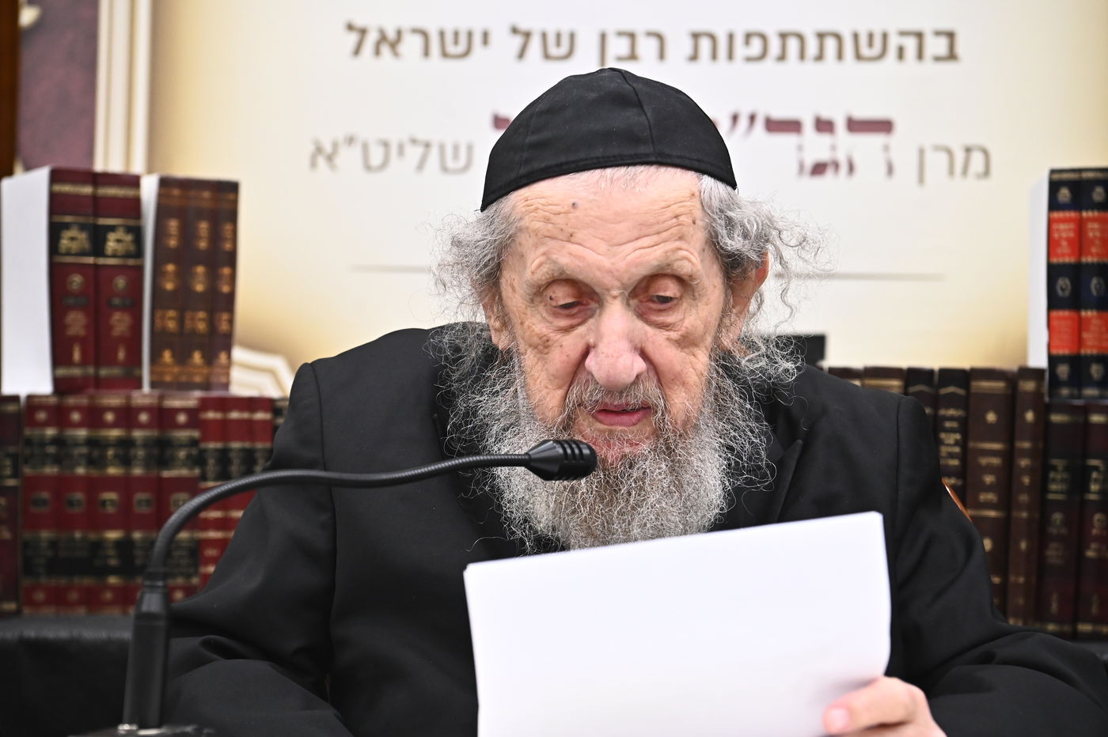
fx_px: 2153
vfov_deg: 19.4
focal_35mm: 70
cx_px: 554
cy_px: 368
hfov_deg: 28.9
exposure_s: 1/200
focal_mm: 70
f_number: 5.6
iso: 3200
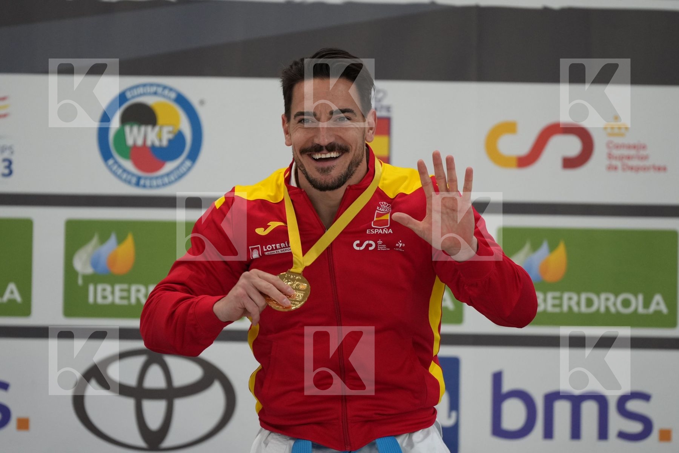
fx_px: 5658
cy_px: 226
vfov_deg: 4.6
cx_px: 340
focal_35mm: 300
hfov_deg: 6.9
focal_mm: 200
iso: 1600
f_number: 2.8
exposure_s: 1/500
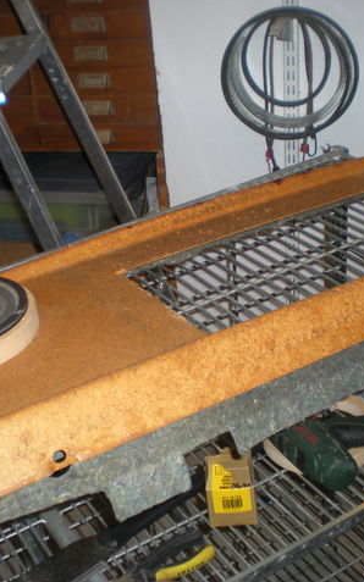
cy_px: 290
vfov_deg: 37.5
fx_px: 857
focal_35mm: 54
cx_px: 186
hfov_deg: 24.0
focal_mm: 6.3
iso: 84
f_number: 3.1
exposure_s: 1/60
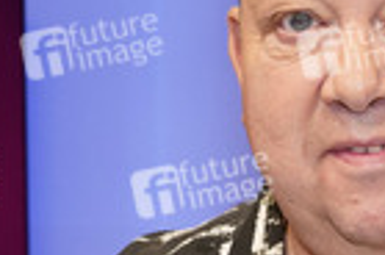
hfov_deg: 17.1
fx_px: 1248
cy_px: 116
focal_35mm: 117
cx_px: 406
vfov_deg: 11.7
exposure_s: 1/125
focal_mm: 36
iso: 2000
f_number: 5.6
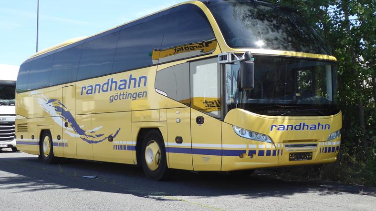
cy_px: 93
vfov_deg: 23.0
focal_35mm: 52
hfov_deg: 39.9
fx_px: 518
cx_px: 188
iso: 160
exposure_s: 1/320
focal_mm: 8.4
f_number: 4
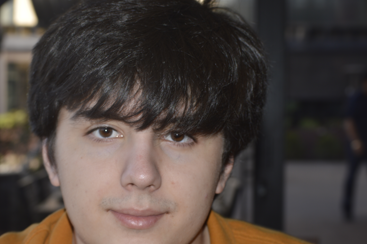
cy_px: 134
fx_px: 984
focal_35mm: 97
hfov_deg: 21.1
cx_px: 161
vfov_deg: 14.1
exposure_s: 1/60
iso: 100
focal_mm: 55
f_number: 8
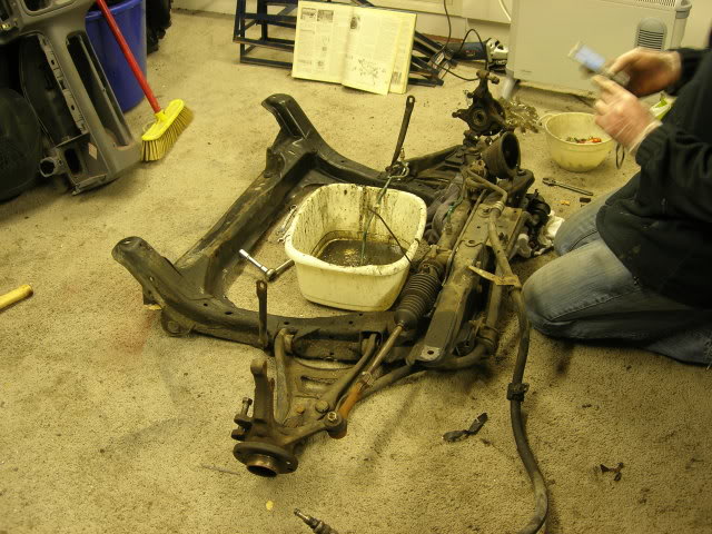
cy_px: 267
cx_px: 356
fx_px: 843
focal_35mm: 41
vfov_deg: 35.1
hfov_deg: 45.8
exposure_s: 1/4.2
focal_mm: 8.5
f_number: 2.9
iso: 64
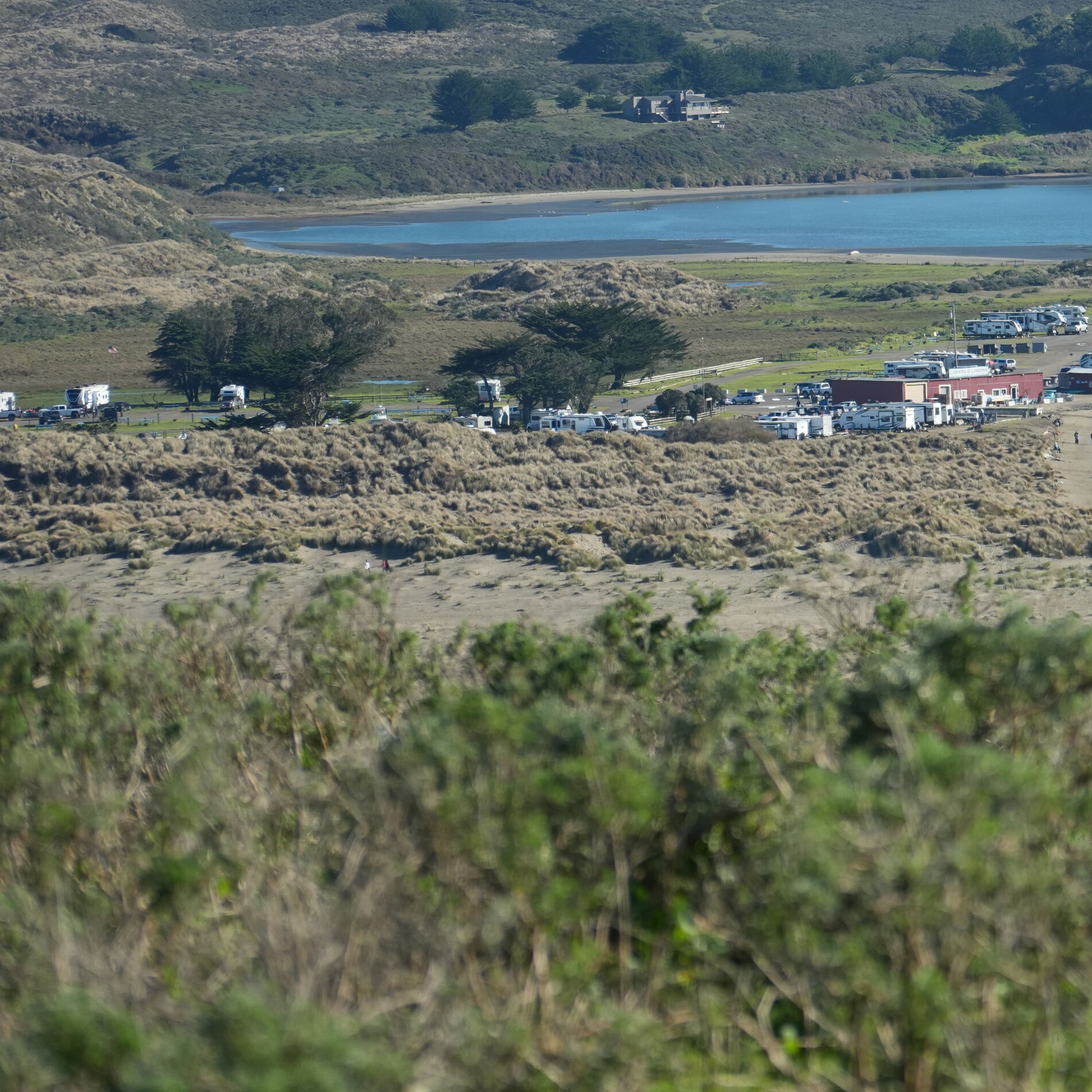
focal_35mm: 335
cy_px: 345
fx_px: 11956
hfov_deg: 5.2
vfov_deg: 5.2
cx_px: 953
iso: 500
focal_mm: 174
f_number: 7.1
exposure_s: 1/1600
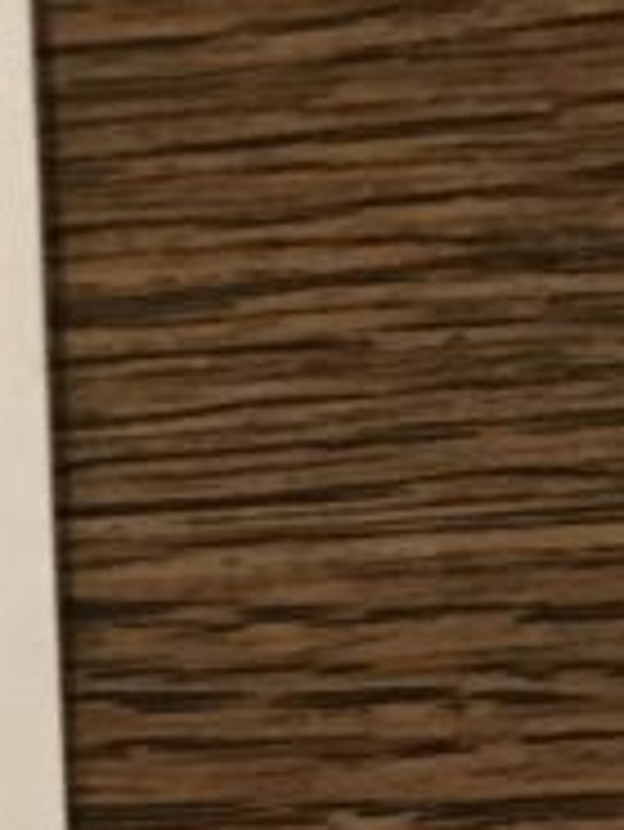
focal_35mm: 155
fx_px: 3721
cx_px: -786
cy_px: 570
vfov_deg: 12.7
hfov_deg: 8.8
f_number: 1.8
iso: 100
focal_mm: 3.99
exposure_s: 1/14
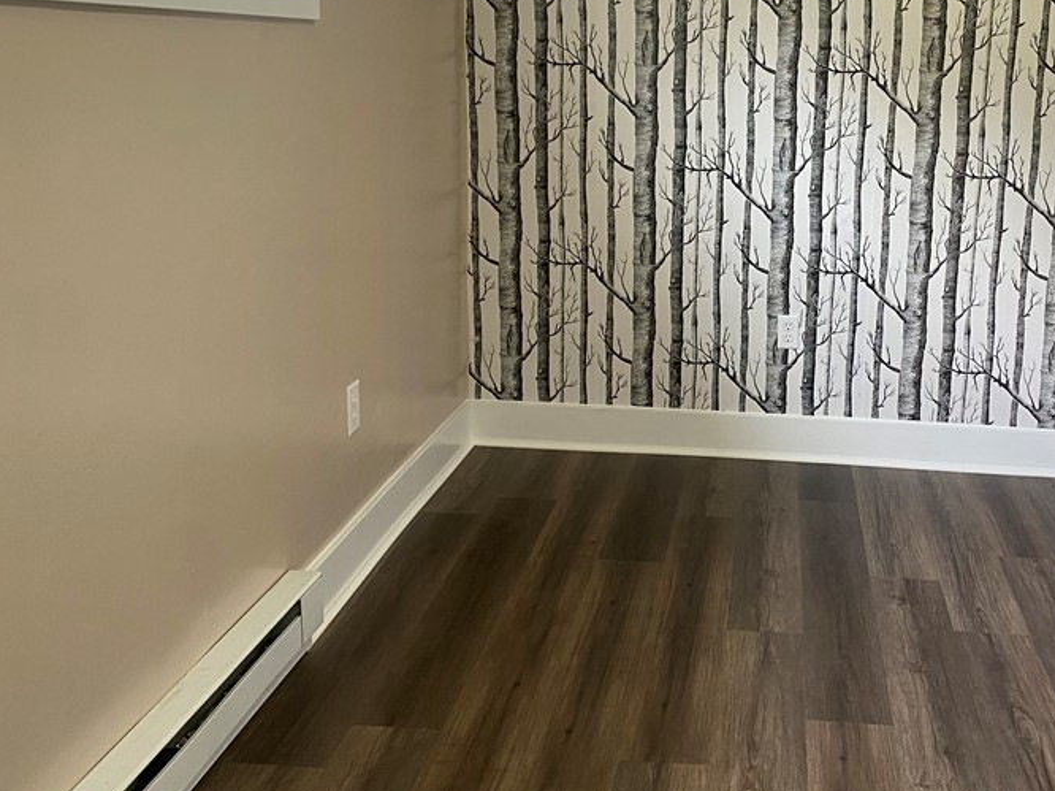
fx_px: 1219
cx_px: 719
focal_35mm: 40
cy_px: 281
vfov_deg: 35.7
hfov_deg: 46.0
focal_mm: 4.25
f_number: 1.8
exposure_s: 1/60
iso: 125
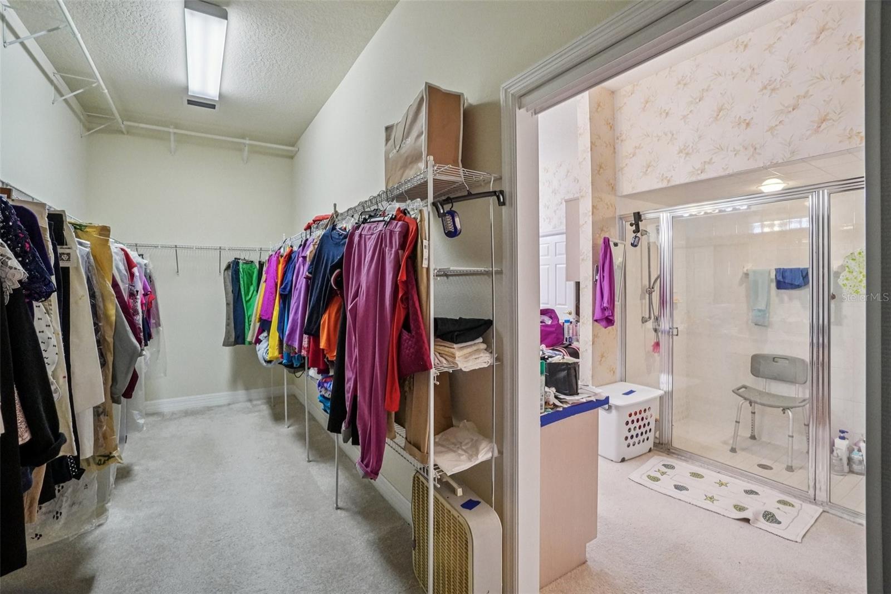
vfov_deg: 77.3
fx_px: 371
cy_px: 297
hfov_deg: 100.4
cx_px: 446
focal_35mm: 15
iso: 4000
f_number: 8
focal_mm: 10
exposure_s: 1/30
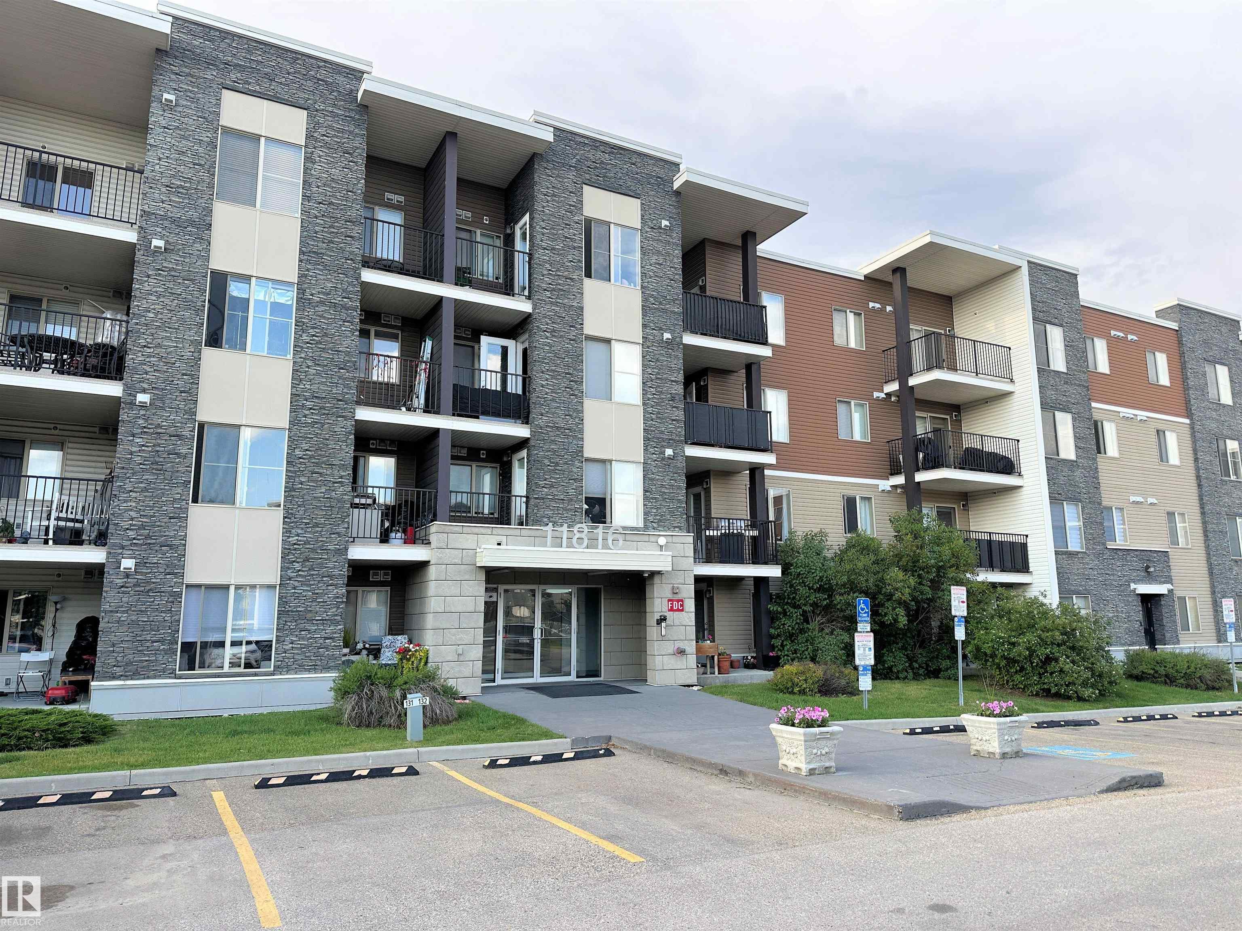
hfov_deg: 71.6
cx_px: 621
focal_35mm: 24
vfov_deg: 56.8
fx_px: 861
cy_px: 466
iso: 80
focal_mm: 6.86
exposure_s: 1/672
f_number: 1.78
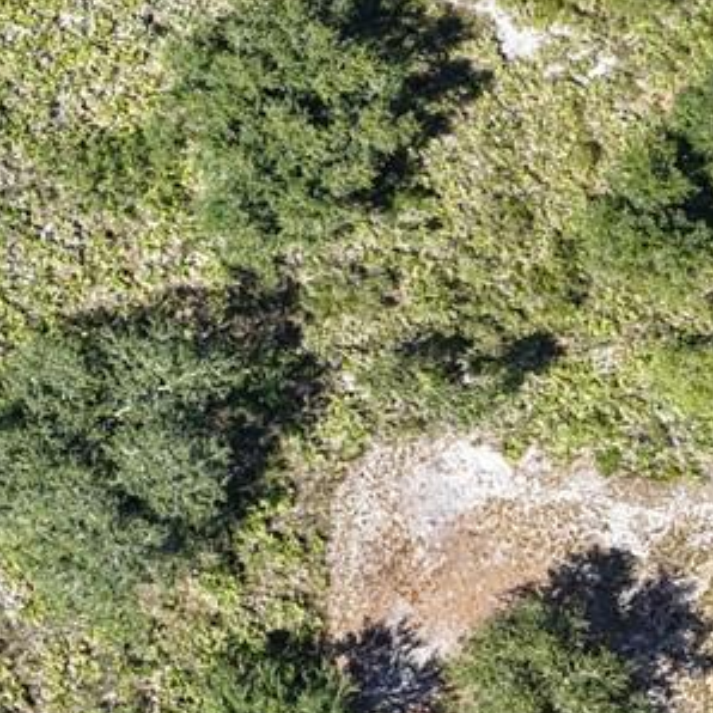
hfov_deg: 13.0
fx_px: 2657
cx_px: -768
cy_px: -156
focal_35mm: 114
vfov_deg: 14.8
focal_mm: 8.67
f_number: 1.8
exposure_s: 1/50
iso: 100
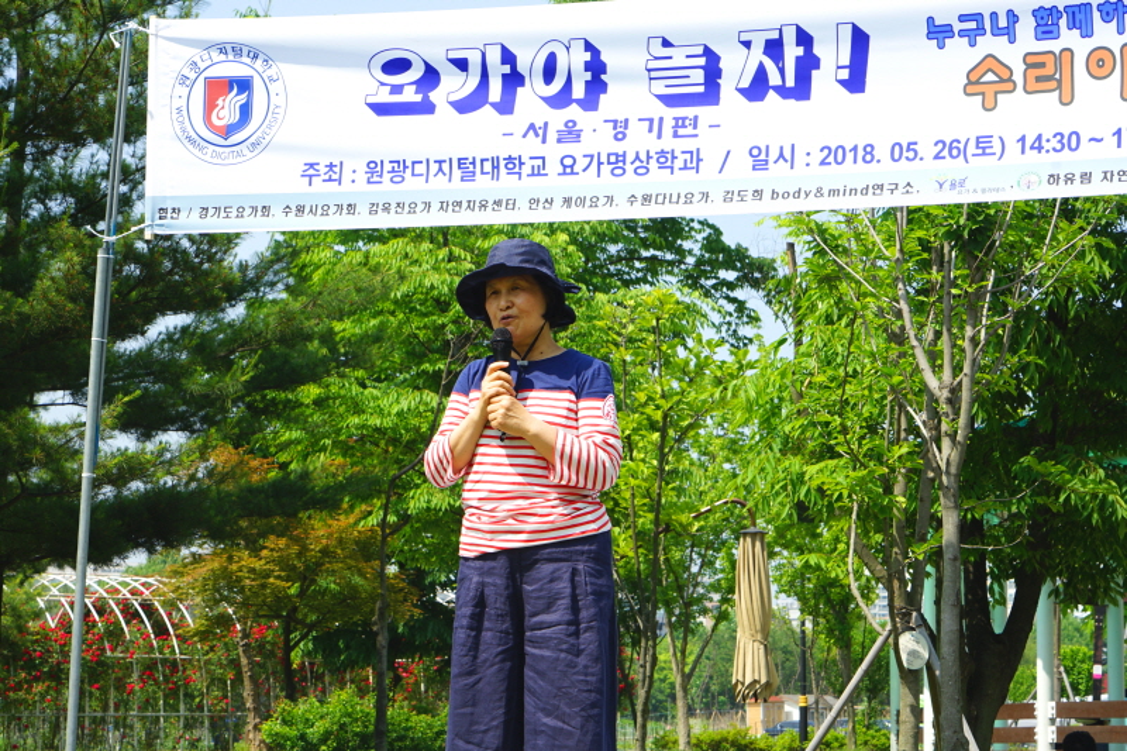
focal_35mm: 67
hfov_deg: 30.1
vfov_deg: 20.3
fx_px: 2097
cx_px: 564
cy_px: 376
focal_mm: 67
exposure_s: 1/125
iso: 100
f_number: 10
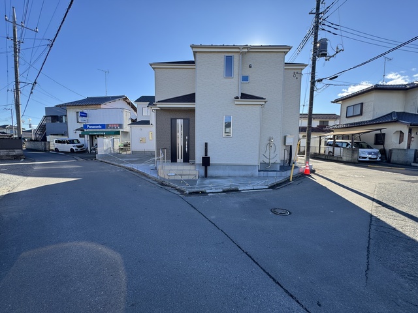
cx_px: 209
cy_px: 156
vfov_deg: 85.7
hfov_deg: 102.1
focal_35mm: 14
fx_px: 169
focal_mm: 2.22
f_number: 2.2
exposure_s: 1/440
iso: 40
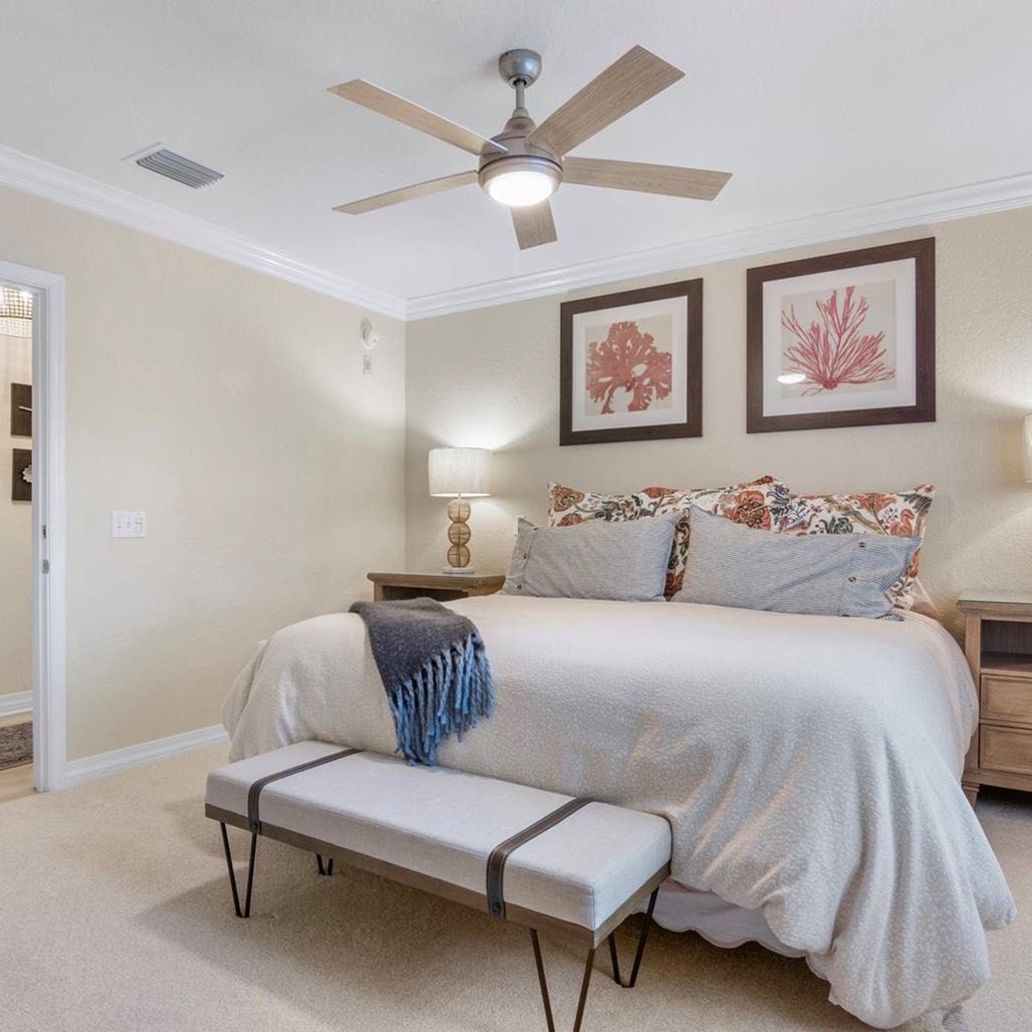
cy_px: 504
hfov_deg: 70.4
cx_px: 474
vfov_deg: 70.5
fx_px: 730
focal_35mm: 22
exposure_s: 1.3
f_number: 8
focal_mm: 11
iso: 100
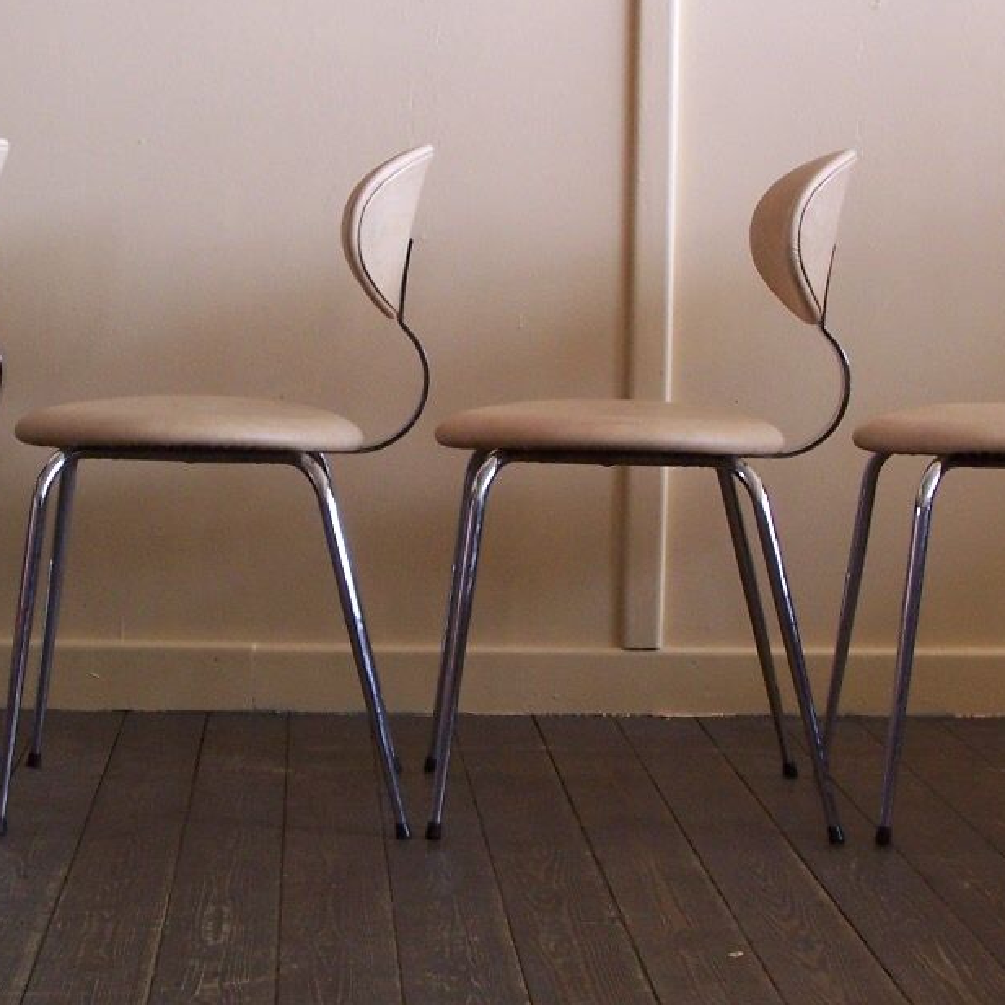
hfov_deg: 20.1
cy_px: 437
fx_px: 2825
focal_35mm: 86
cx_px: 360
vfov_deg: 20.2
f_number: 3.4
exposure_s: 1/8
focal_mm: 8.6
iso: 140
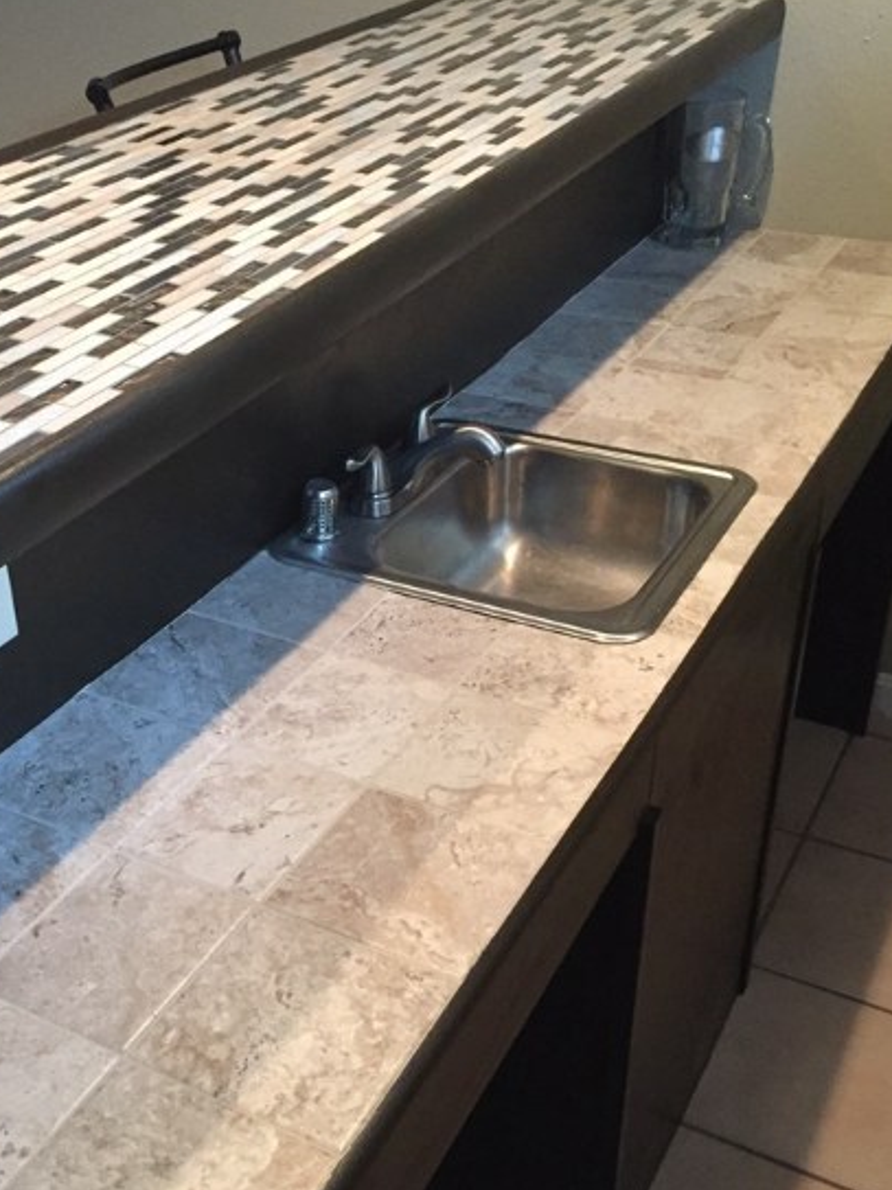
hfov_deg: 34.9
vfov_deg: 45.7
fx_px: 1409
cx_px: 318
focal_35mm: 41
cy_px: 673
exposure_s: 1/15
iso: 320
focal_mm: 4.15
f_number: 2.2
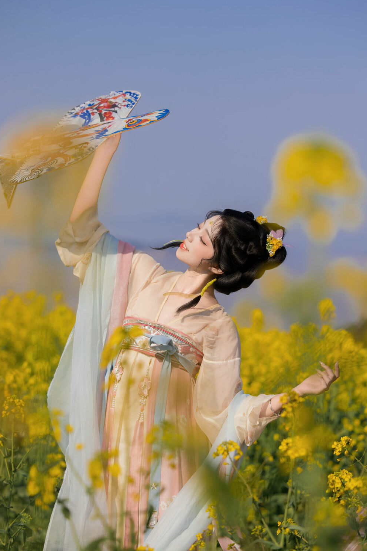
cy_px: 271
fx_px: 1728
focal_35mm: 113
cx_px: 186
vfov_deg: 18.1
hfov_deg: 12.1
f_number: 2.8
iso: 100
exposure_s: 1/2000
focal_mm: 108
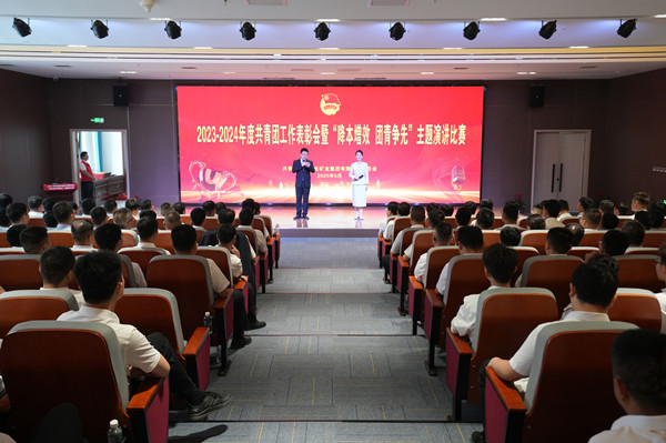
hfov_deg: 54.5
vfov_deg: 37.8
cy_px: 222
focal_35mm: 35
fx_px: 647
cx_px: 333
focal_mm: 35
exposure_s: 1/100
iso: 2500
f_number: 4.5
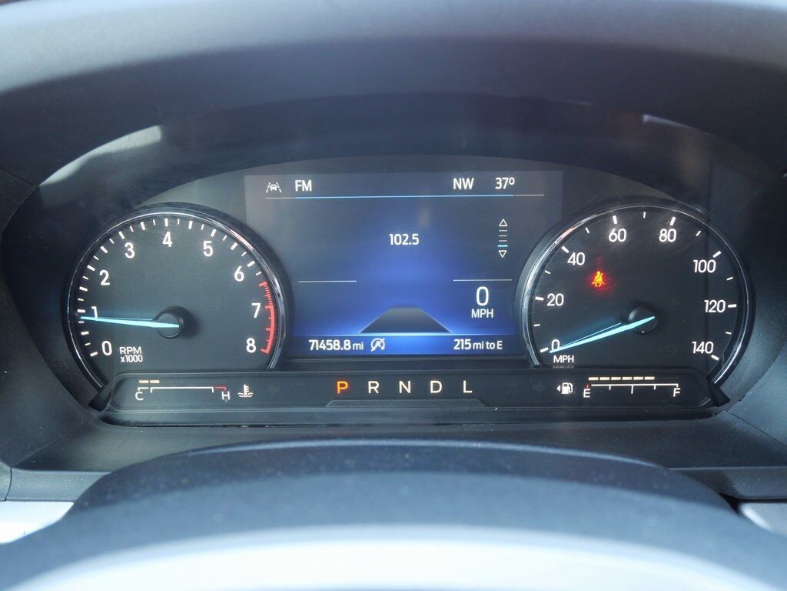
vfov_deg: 46.8
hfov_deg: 60.0
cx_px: 394
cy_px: 296
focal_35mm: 30
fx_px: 682
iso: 800
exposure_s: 1/60
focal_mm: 15
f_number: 3.7
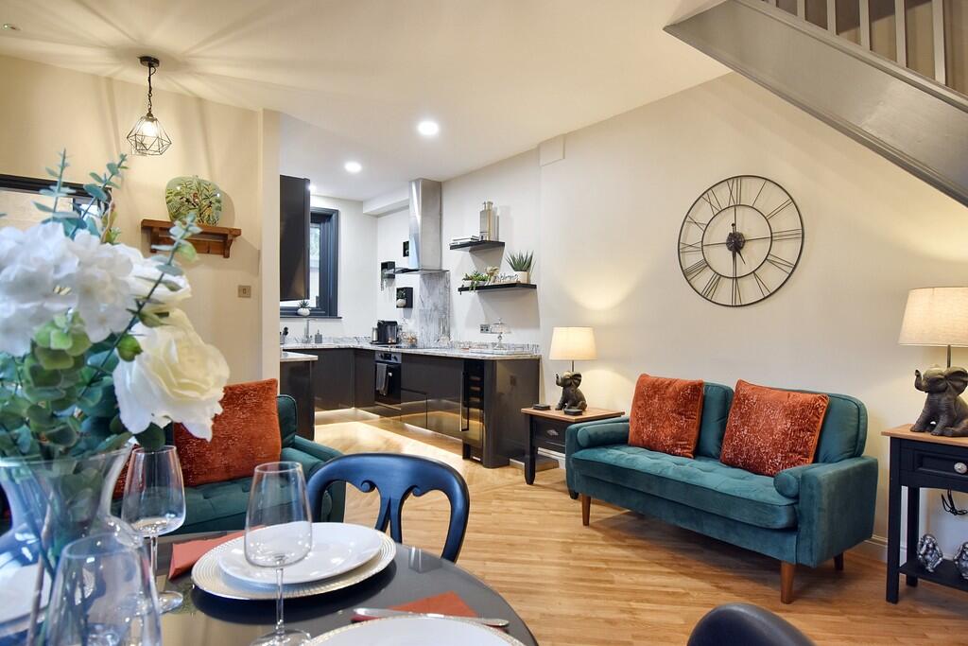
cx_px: 484
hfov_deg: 85.4
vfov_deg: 63.2
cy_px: 323
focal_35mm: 20
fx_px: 524
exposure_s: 1/20
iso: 400
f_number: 5
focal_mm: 13
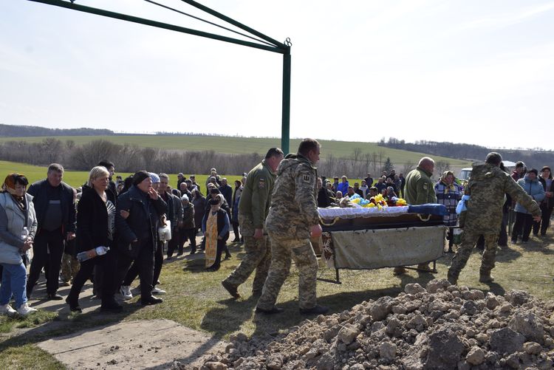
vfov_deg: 40.0
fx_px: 508
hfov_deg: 57.2
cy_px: 185
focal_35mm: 33
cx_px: 277
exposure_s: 1/200
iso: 100
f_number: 10
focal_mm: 22
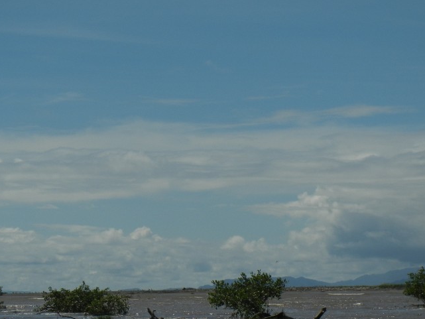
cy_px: 232
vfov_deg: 9.1
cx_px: 142
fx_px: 2002
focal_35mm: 163
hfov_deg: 12.1
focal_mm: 18.3
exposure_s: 1/1000
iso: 160
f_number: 9
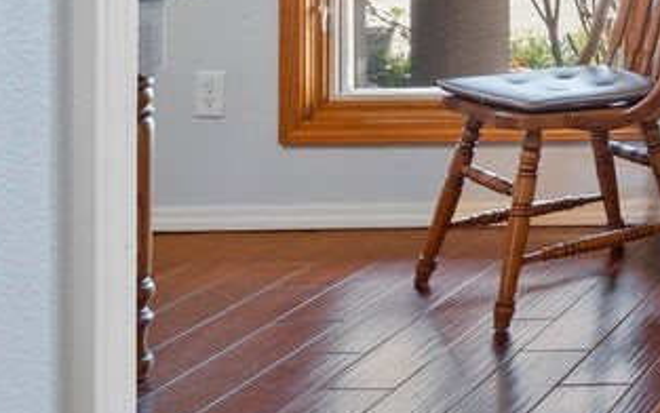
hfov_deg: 19.8
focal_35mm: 80
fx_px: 1440
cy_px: -179
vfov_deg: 15.3
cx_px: 1153
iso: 250
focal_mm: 16
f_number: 9
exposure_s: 1/1.25
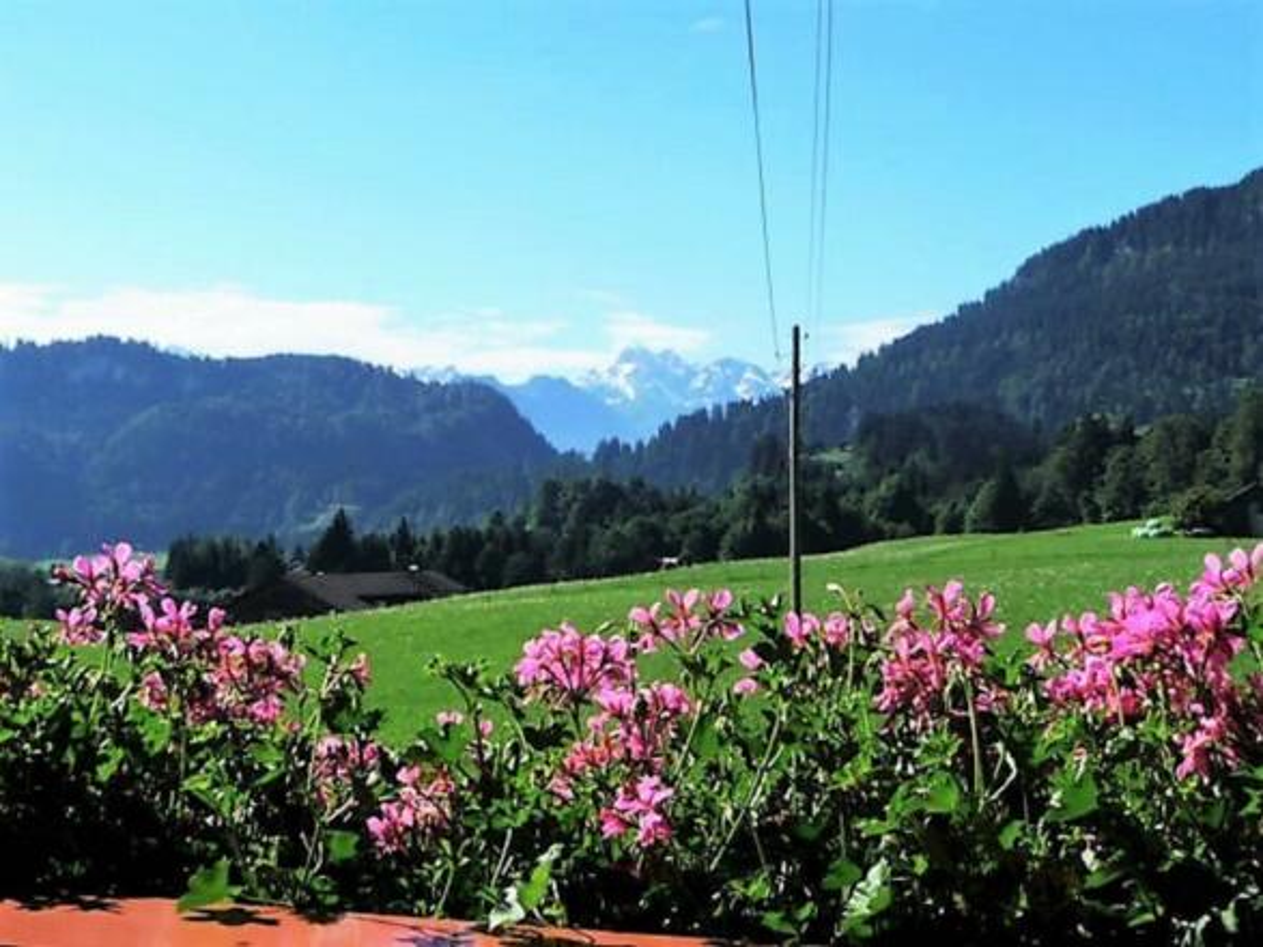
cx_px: 632
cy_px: 474
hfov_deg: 38.2
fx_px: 1824
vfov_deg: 29.1
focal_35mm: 50
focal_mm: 5
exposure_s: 1/1000
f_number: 3.4
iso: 100
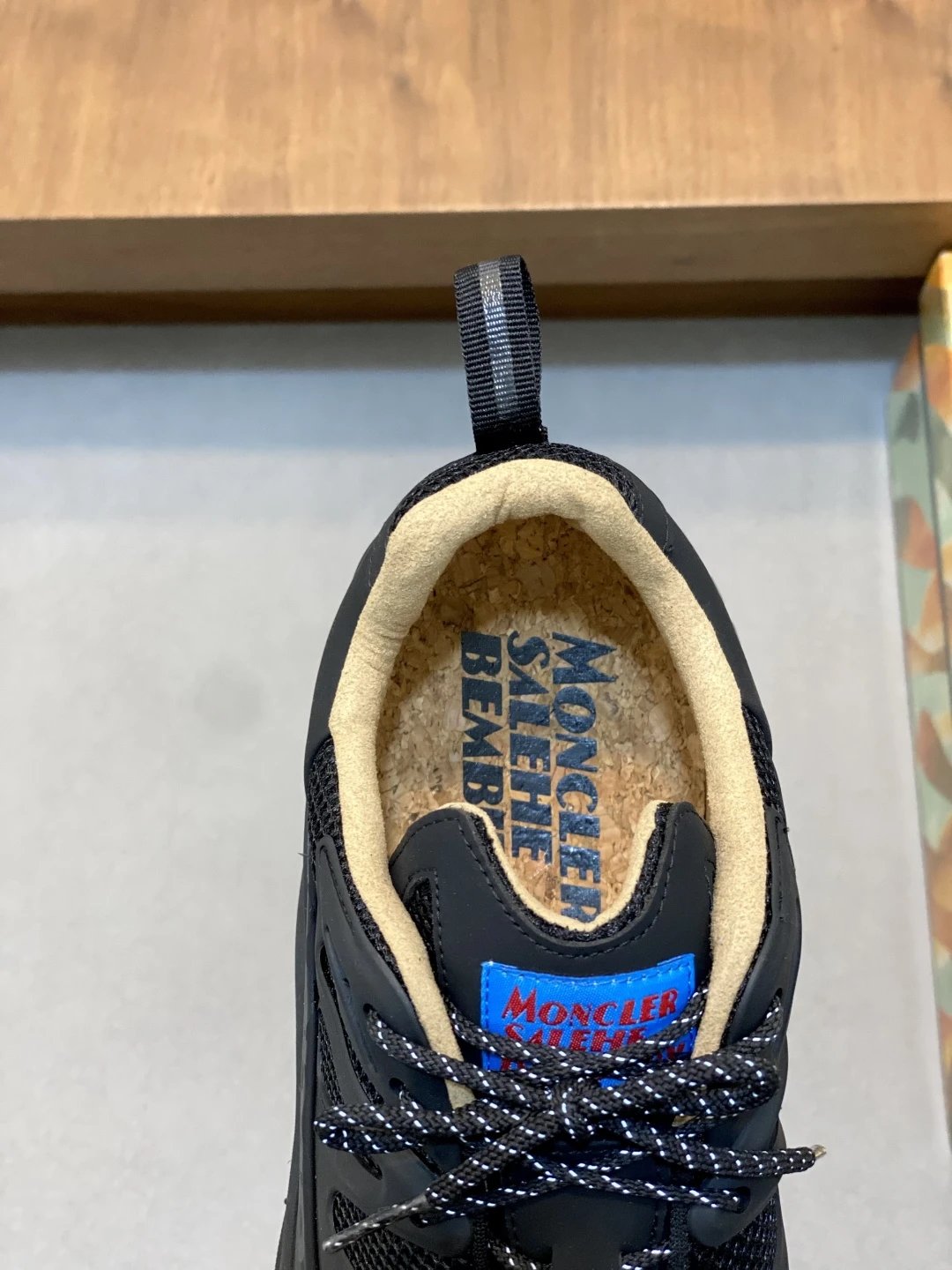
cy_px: 635
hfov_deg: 28.0
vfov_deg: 36.8
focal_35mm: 52
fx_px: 1907
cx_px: 476
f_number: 2
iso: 250
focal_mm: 6
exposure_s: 1/100
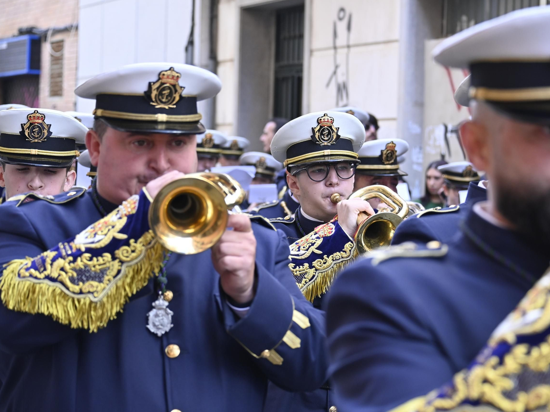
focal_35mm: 123
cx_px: 298
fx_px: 1947
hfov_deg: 16.1
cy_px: 206
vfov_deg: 12.1
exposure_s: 1/200
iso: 500
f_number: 4.8
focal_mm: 75
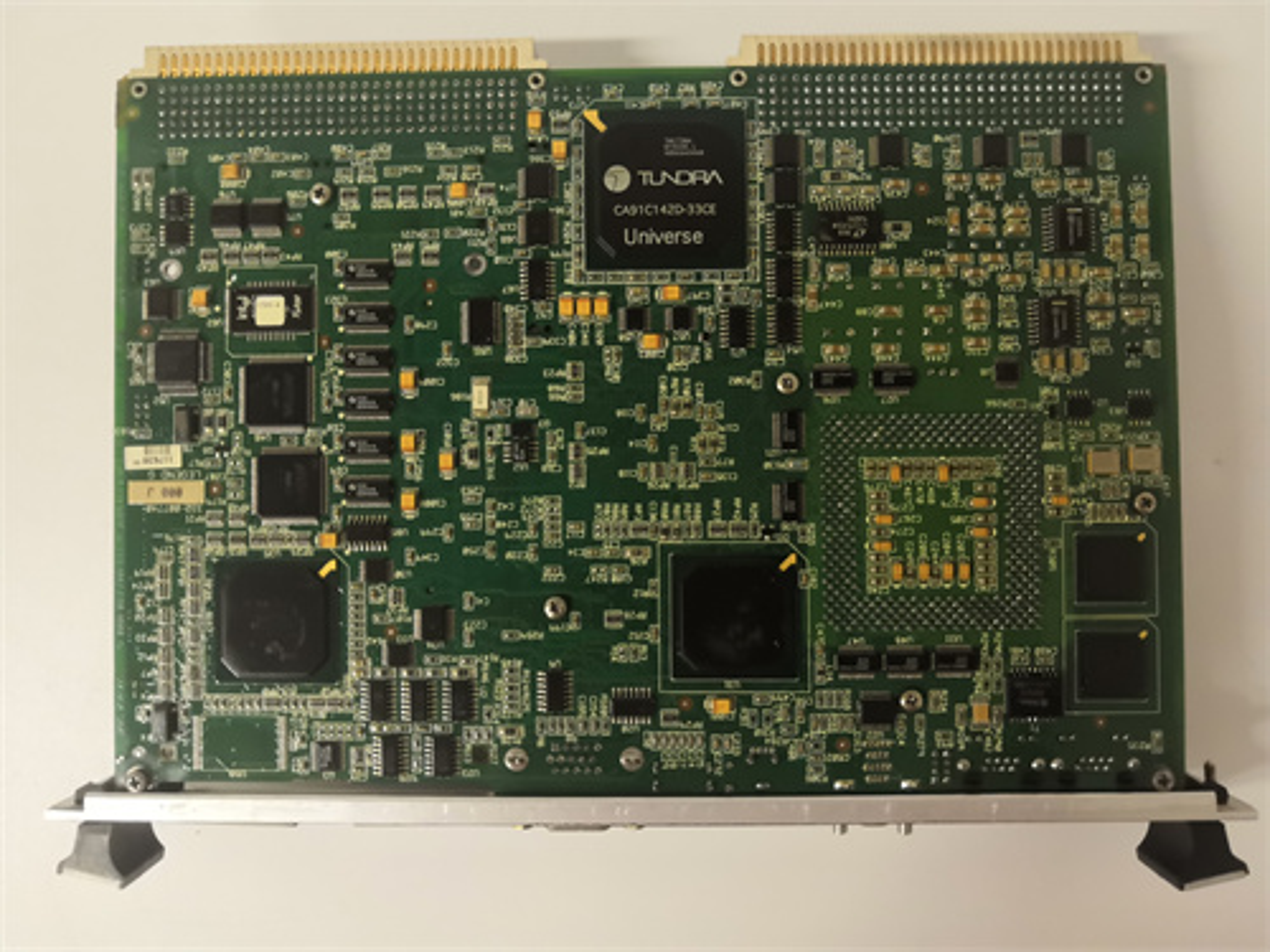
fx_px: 991
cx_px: 635
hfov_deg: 65.3
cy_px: 476
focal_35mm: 27
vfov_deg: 51.4
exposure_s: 1/100
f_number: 1.8
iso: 640
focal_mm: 3.95
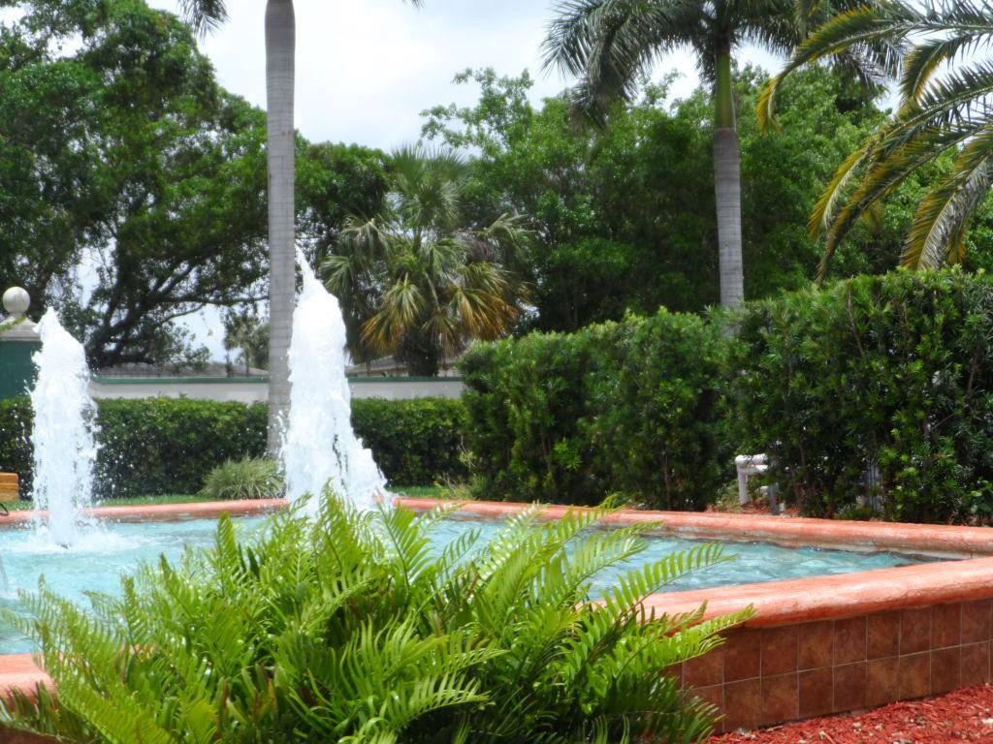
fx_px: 1520
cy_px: 372
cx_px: 496
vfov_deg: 27.5
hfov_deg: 36.2
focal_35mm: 53
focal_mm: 8.7
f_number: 4
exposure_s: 1/500
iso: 80
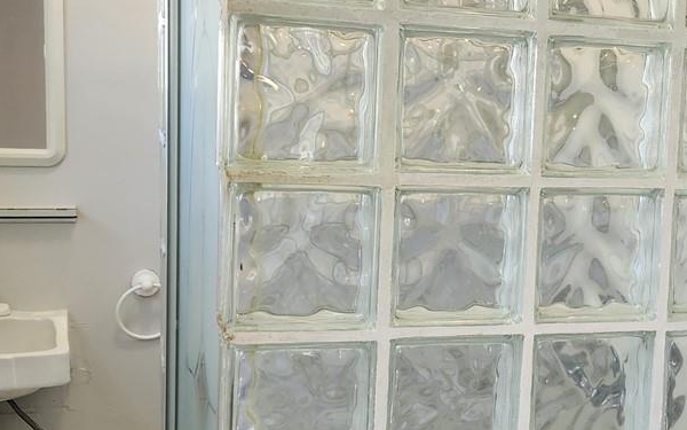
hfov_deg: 31.0
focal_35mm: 65
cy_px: 267
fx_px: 1217
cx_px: 511
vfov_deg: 20.0
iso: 125
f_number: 1.8
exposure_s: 1/120
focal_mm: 5.4
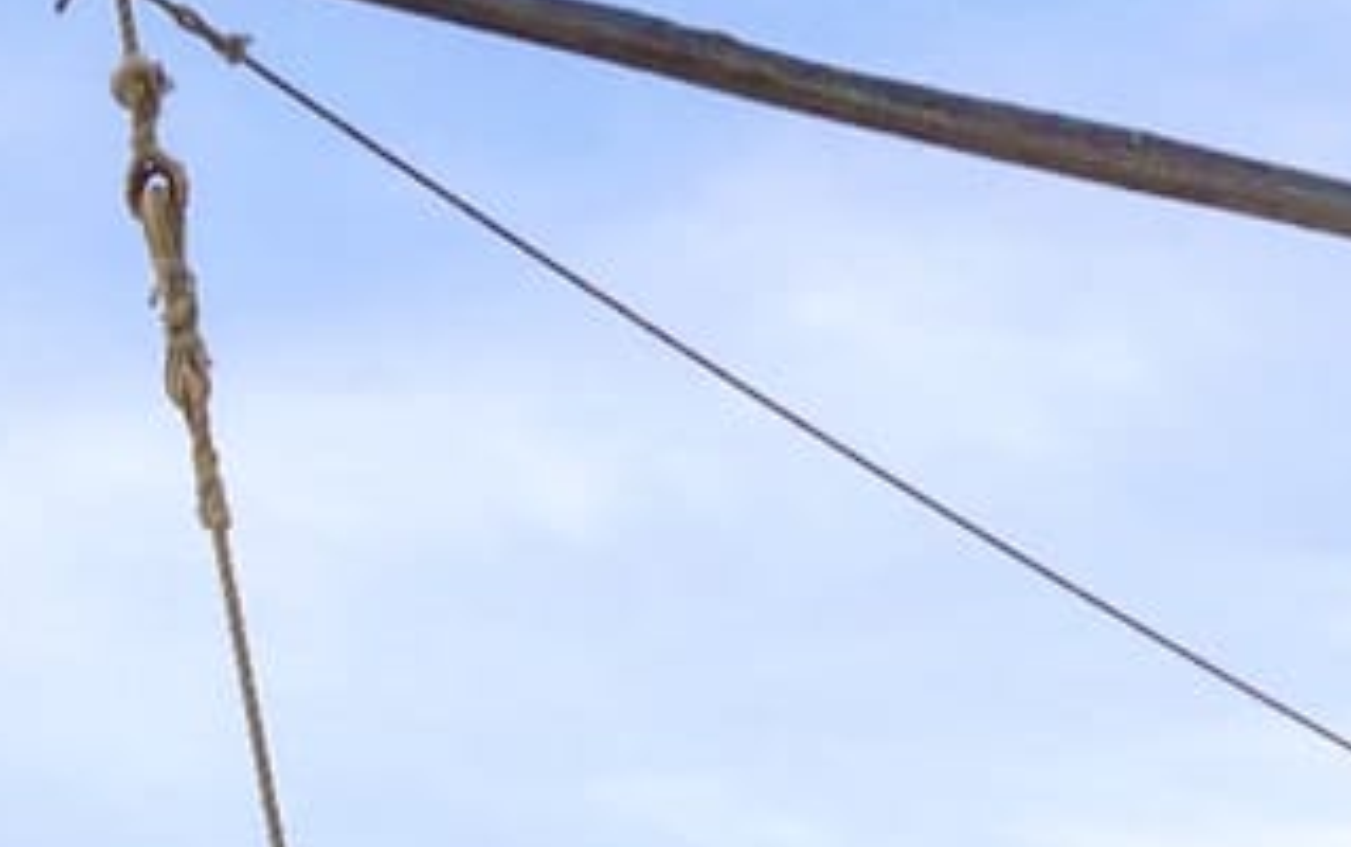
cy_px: 2768
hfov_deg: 9.6
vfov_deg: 5.7
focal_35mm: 213
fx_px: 7864
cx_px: 1838
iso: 400
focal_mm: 21
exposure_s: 1/125
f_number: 11
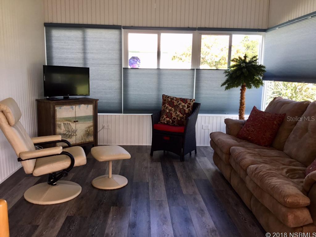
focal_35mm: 31
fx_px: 283
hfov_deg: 58.4
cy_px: 118
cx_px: 158
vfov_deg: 45.4
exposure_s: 1/60
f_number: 2.4
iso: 25
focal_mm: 3.3
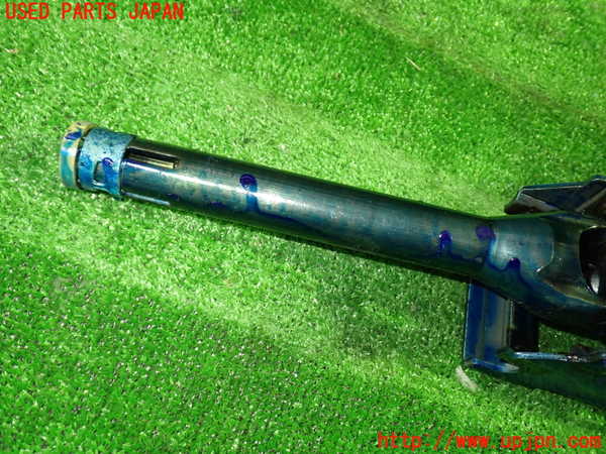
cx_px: 303
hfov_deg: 56.8
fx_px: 560
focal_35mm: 32
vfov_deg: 44.2
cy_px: 227
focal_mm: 5.79
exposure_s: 1/30
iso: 640
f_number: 2.4
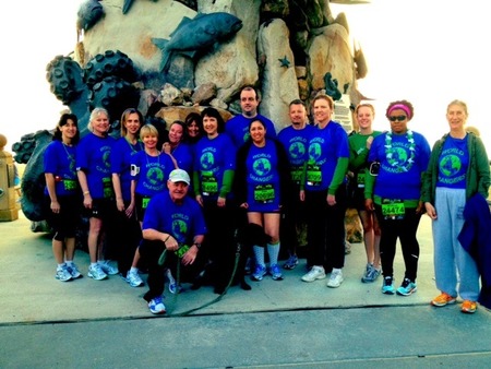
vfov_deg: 40.7
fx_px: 497
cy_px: 184
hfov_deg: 52.6
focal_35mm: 35
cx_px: 246
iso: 125
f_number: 2.4
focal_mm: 4.28
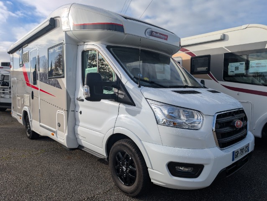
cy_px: 100
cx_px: 134
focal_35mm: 24
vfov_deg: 56.9
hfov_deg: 71.5
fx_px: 185
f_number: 1.68
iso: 22
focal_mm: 6.9
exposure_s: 1/1321
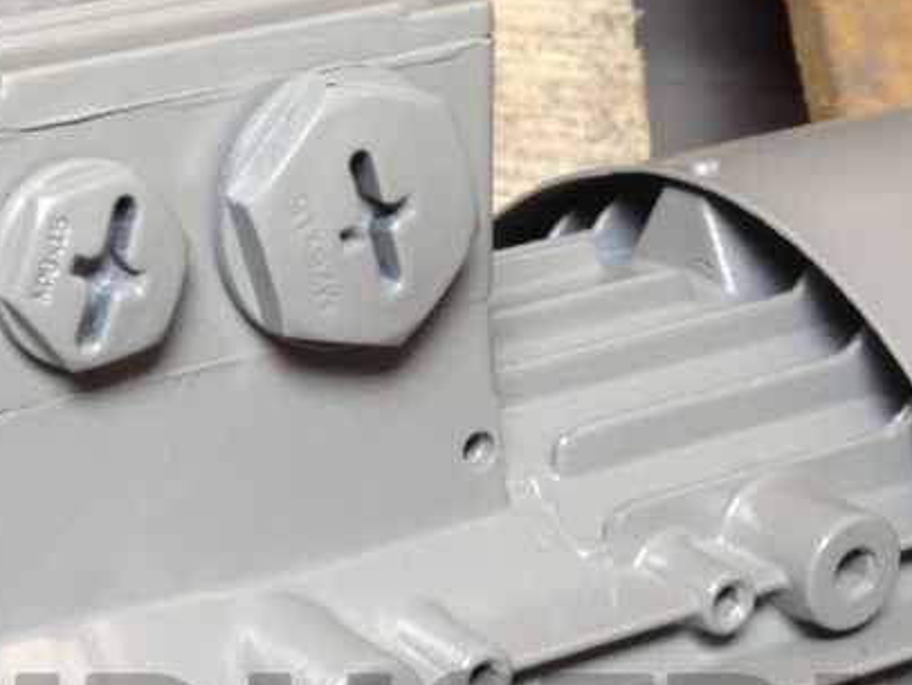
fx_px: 2742
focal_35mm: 104
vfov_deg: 13.9
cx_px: 254
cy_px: 804
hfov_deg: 18.8
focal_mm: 4.12
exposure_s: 1/20
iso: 80
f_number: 2.4
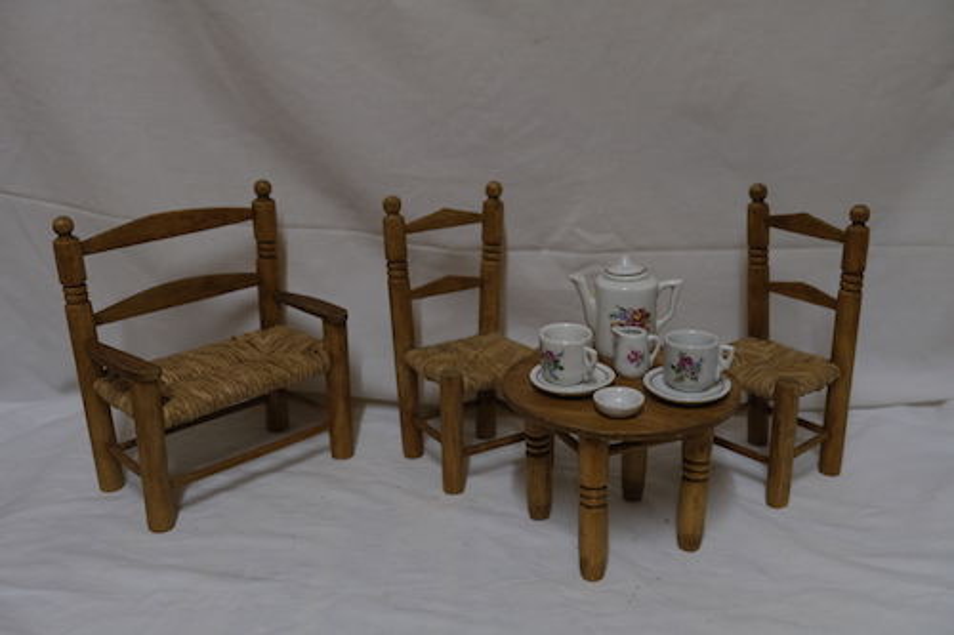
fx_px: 1060
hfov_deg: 48.5
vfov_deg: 33.4
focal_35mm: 40
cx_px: 477
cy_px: 318
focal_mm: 26.5
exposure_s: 1/30
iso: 400
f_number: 3.2
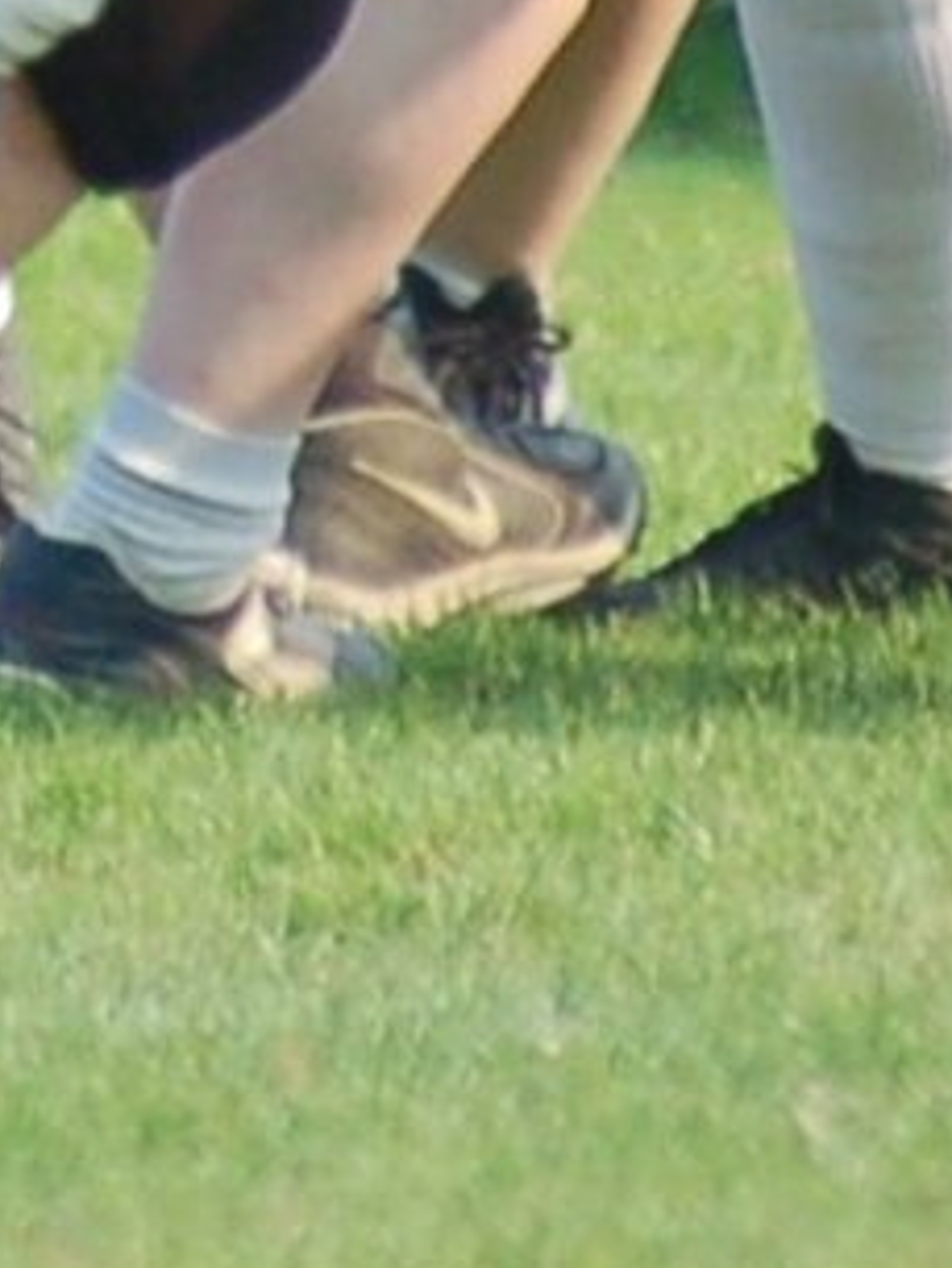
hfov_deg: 0.5
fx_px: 114034
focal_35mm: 3112
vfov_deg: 0.6
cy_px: -1729
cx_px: -582
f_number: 5.6
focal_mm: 300
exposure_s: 1/500
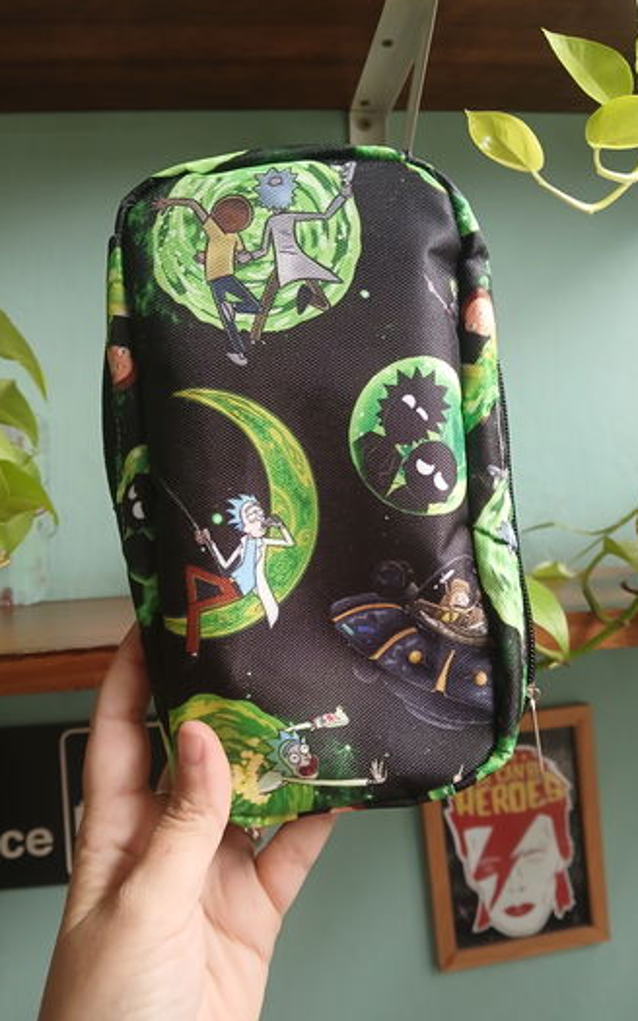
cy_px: 514
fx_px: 779
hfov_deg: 44.5
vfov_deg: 66.5
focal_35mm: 28
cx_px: 321
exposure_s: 1/50
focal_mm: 3.98
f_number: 1.8
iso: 200
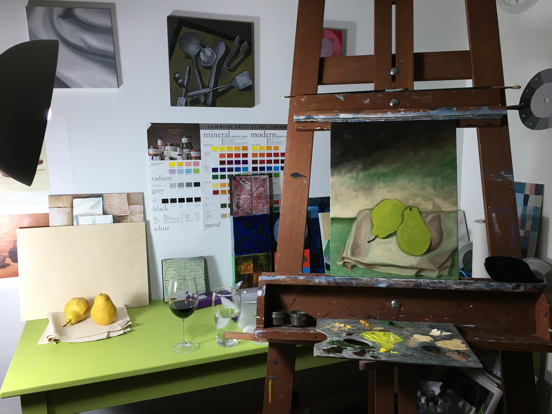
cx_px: 276
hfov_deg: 61.7
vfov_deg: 48.2
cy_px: 207
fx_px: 462
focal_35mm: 29
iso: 25
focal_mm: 4.15
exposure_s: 1/30
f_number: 2.2
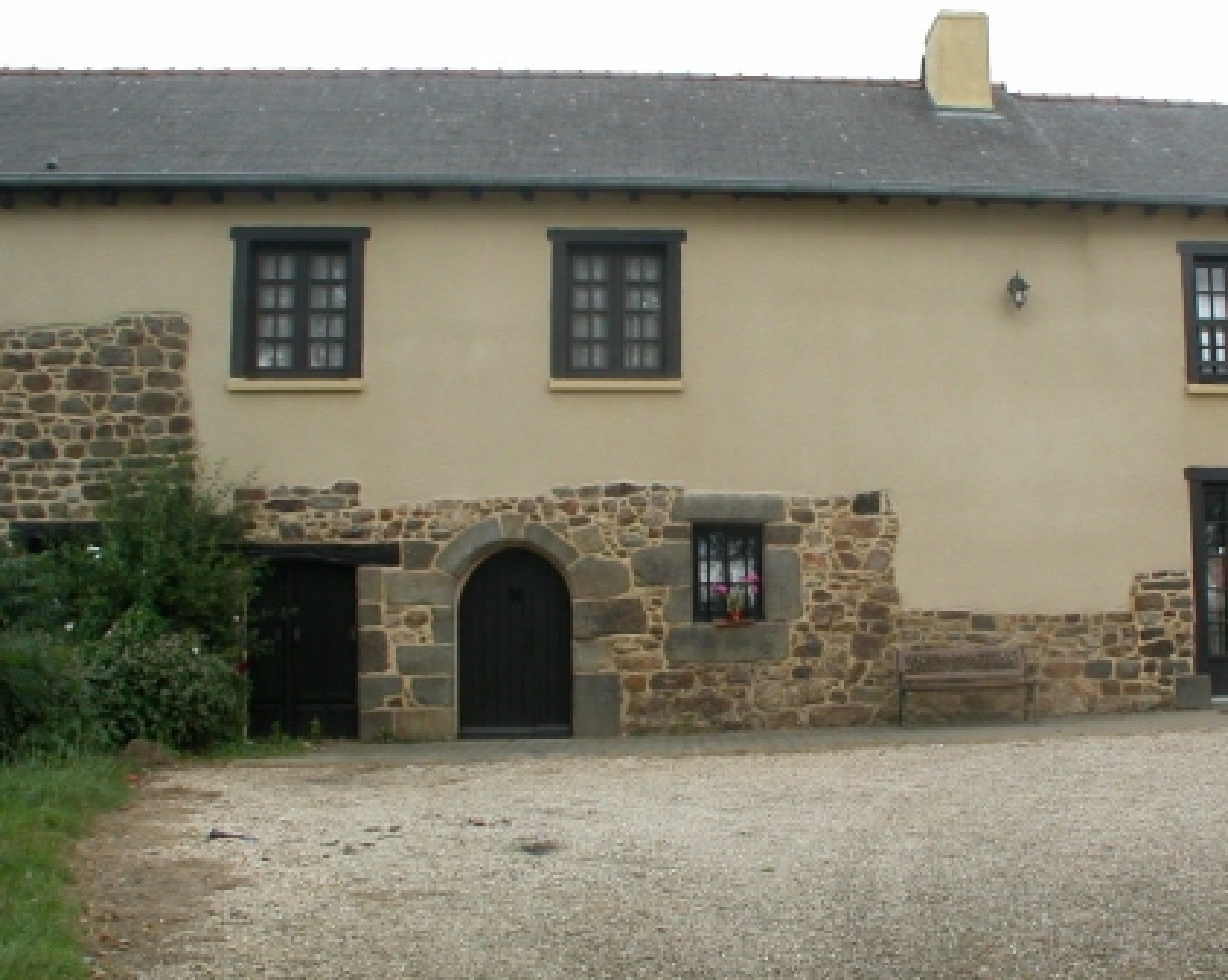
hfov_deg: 31.2
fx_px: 2179
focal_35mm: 60
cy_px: 535
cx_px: 821
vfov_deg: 25.4
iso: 100
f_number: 6
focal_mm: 7.85
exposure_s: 1/182
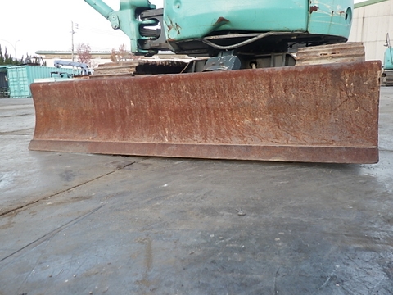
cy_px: 148
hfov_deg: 63.4
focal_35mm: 28
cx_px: 196
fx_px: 318
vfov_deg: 49.7
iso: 250
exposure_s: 1/60
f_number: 3.5
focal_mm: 5
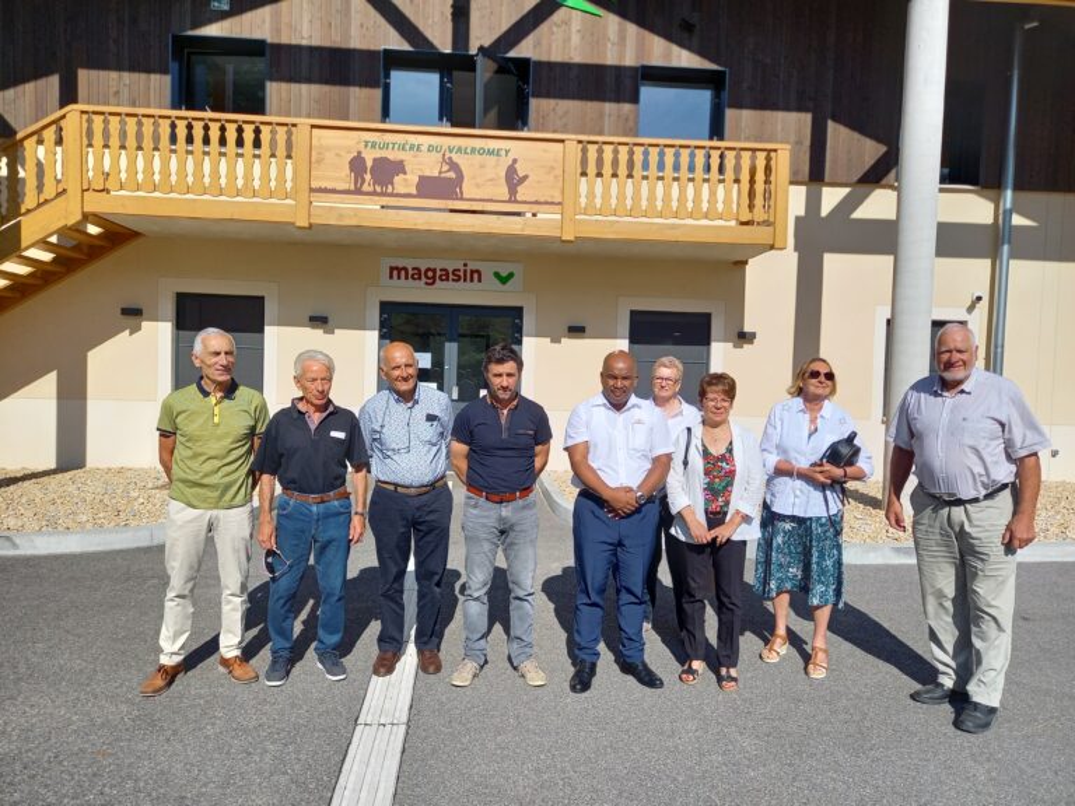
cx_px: 538
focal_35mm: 25
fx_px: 776
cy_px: 403
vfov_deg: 54.9
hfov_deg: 69.4
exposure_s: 1/1404
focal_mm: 4.65
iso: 50
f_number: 1.8
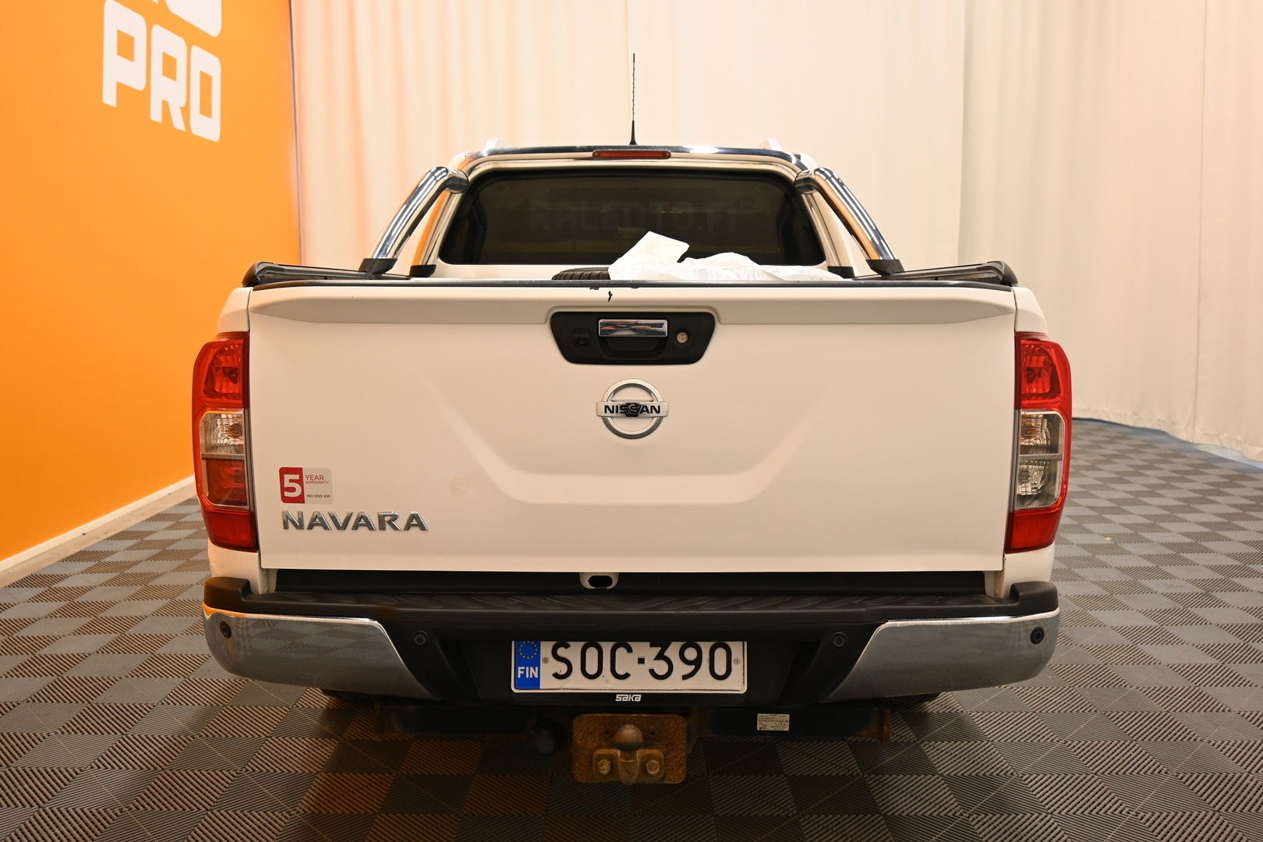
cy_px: 421
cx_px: 632
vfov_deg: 44.6
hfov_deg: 63.2
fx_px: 1026
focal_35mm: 29
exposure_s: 1/30
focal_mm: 19.5
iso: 360
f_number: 3.8
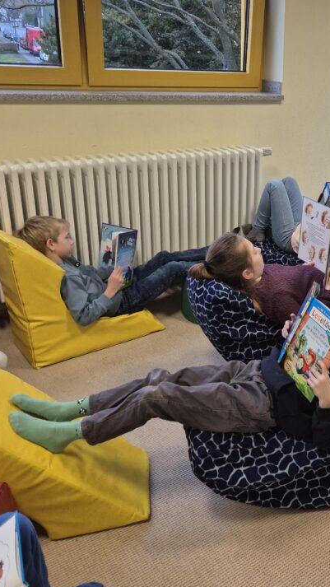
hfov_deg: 31.3
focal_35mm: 36
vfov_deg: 55.2
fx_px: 560
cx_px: 299
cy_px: 263
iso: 125
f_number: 1.8
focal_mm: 5.4
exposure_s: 1/100
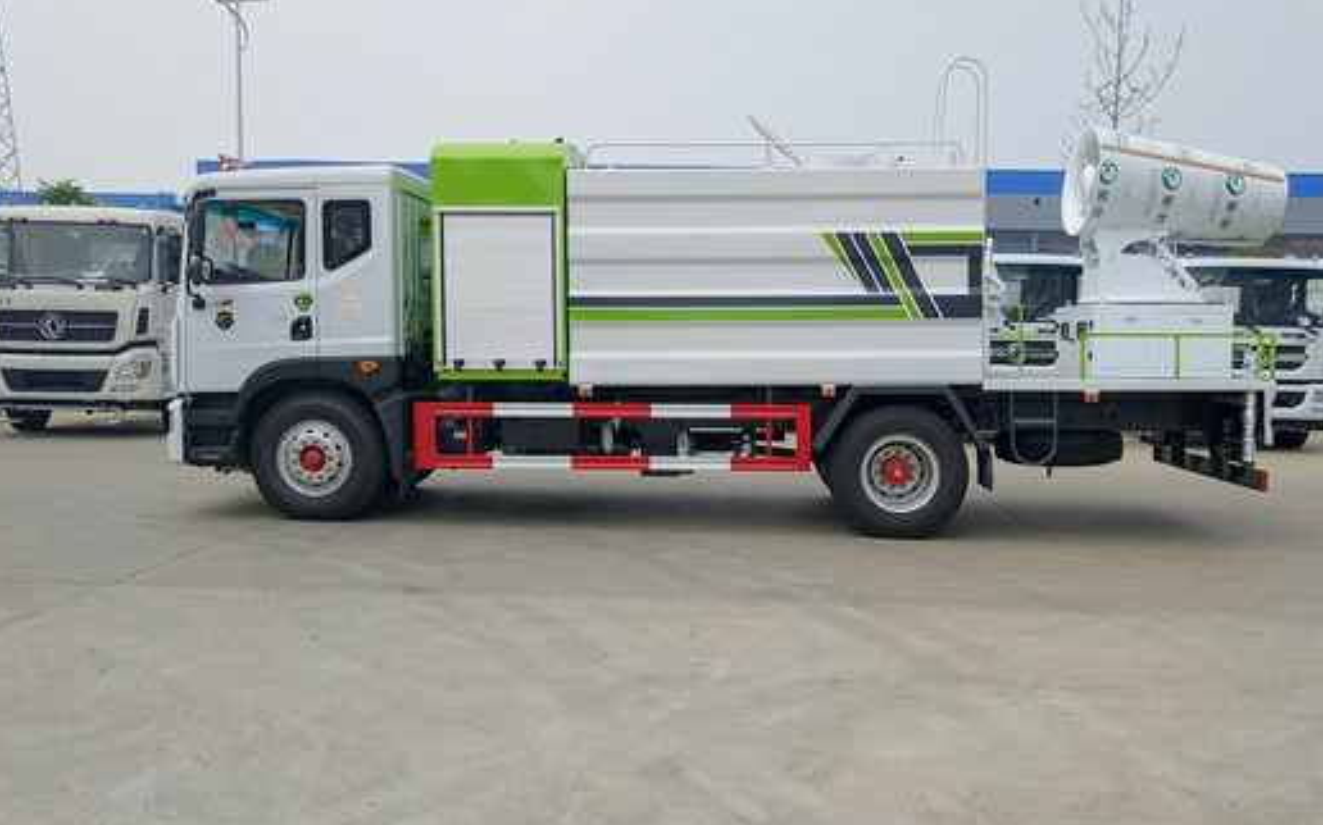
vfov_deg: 34.4
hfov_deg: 52.7
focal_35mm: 37
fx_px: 1333
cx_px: 700
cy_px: 405
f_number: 1.8
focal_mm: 3.95
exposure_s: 1/2998
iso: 50
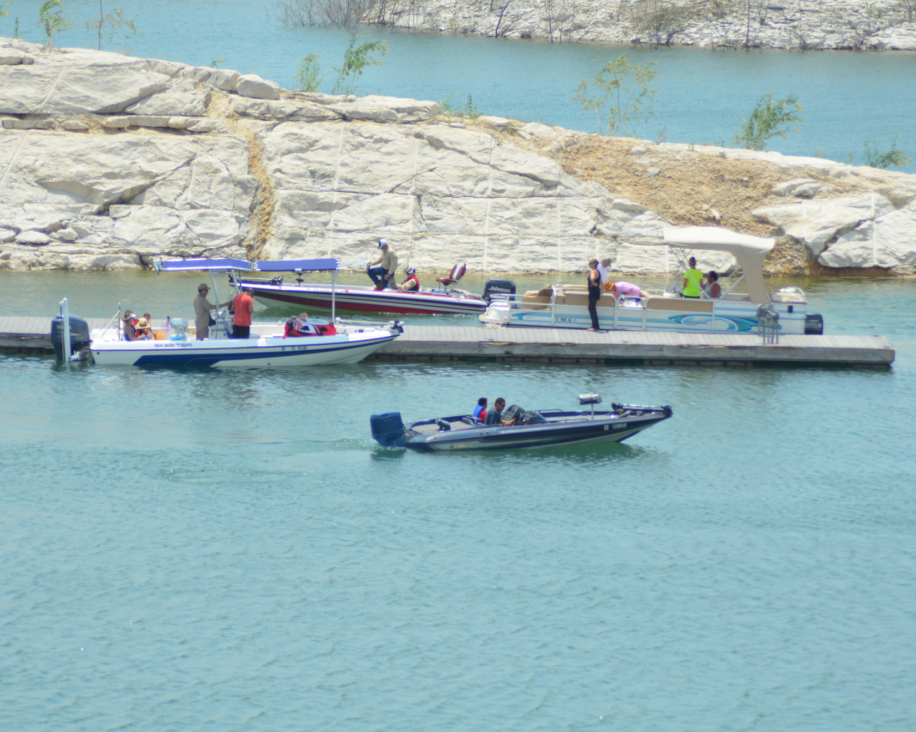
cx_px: 480
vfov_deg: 5.9
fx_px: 7144
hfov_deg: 7.3
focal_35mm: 264
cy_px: 366
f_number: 5.6
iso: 360
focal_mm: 155
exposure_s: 1/2000
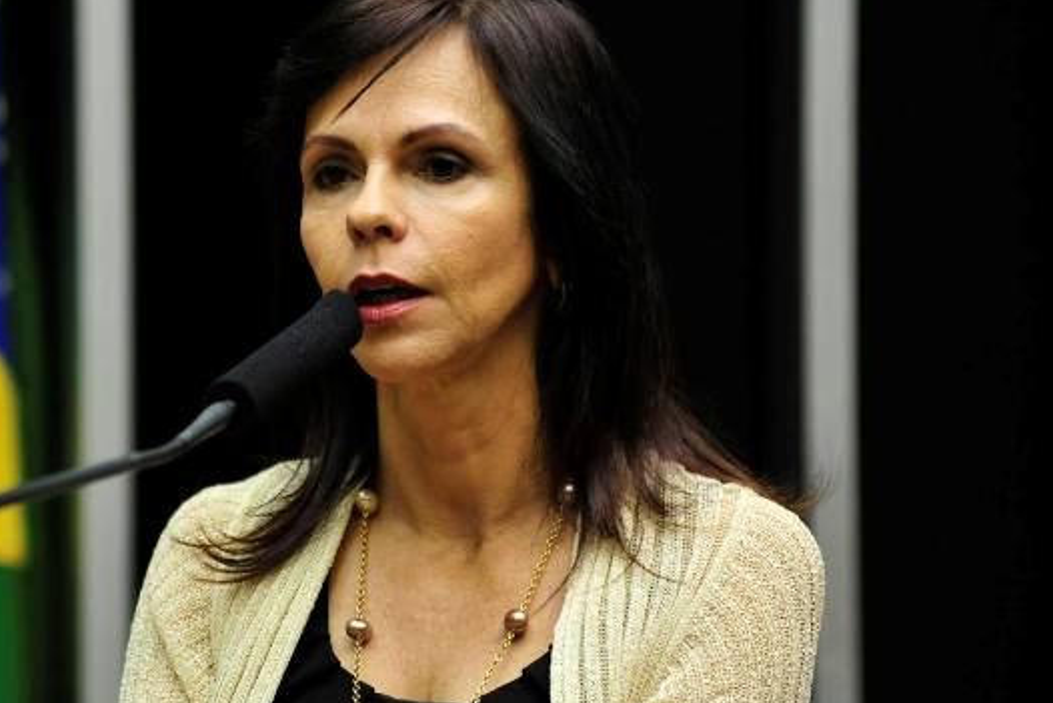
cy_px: 340
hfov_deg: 7.1
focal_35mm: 291
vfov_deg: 4.7
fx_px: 8514
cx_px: 367
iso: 2000
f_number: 3.5
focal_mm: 200
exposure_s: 1/100
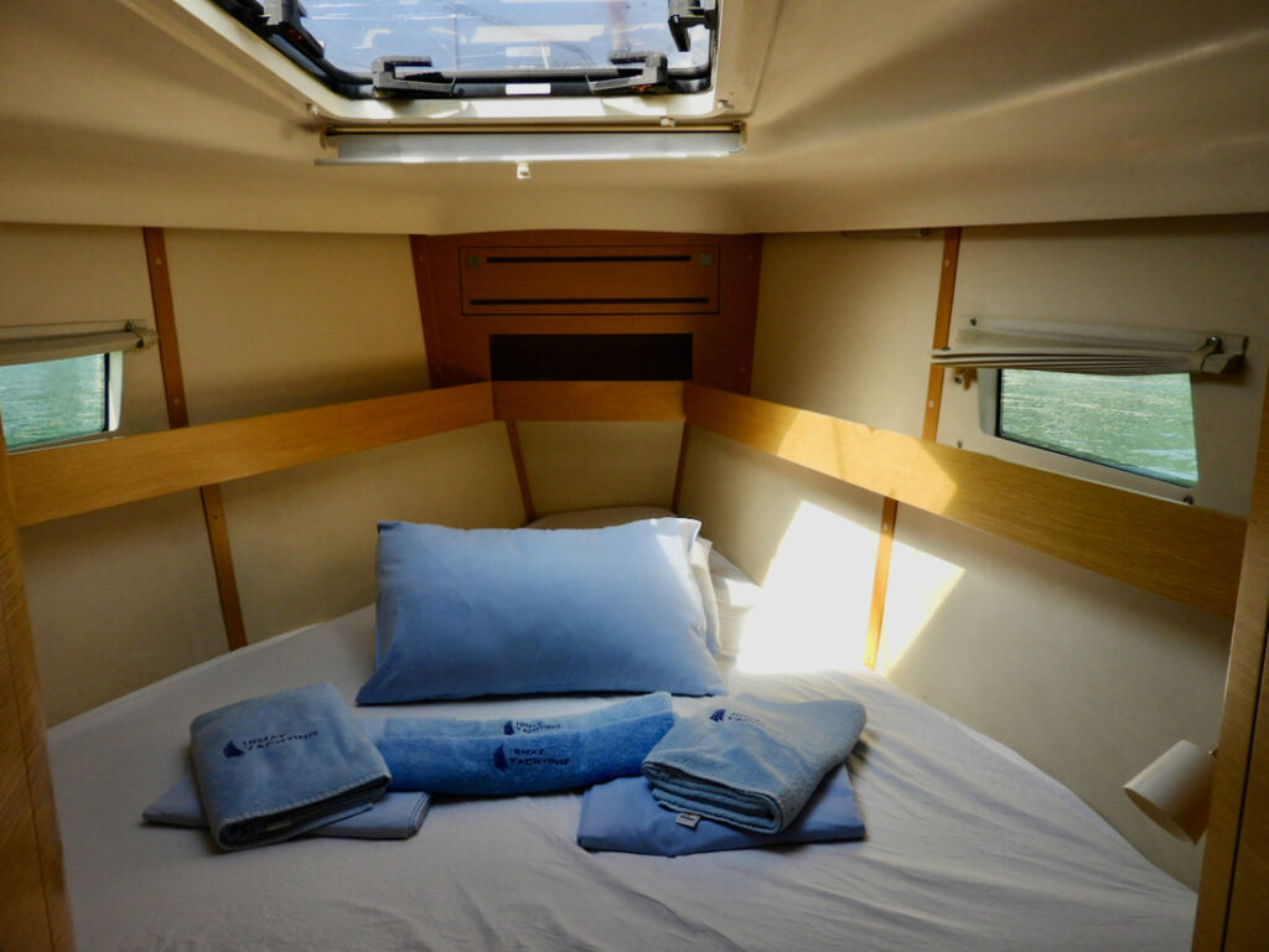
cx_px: 634
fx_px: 880
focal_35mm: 24
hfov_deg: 71.6
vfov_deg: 56.8
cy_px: 476
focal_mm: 4.3
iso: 100
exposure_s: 1/250
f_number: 3.3
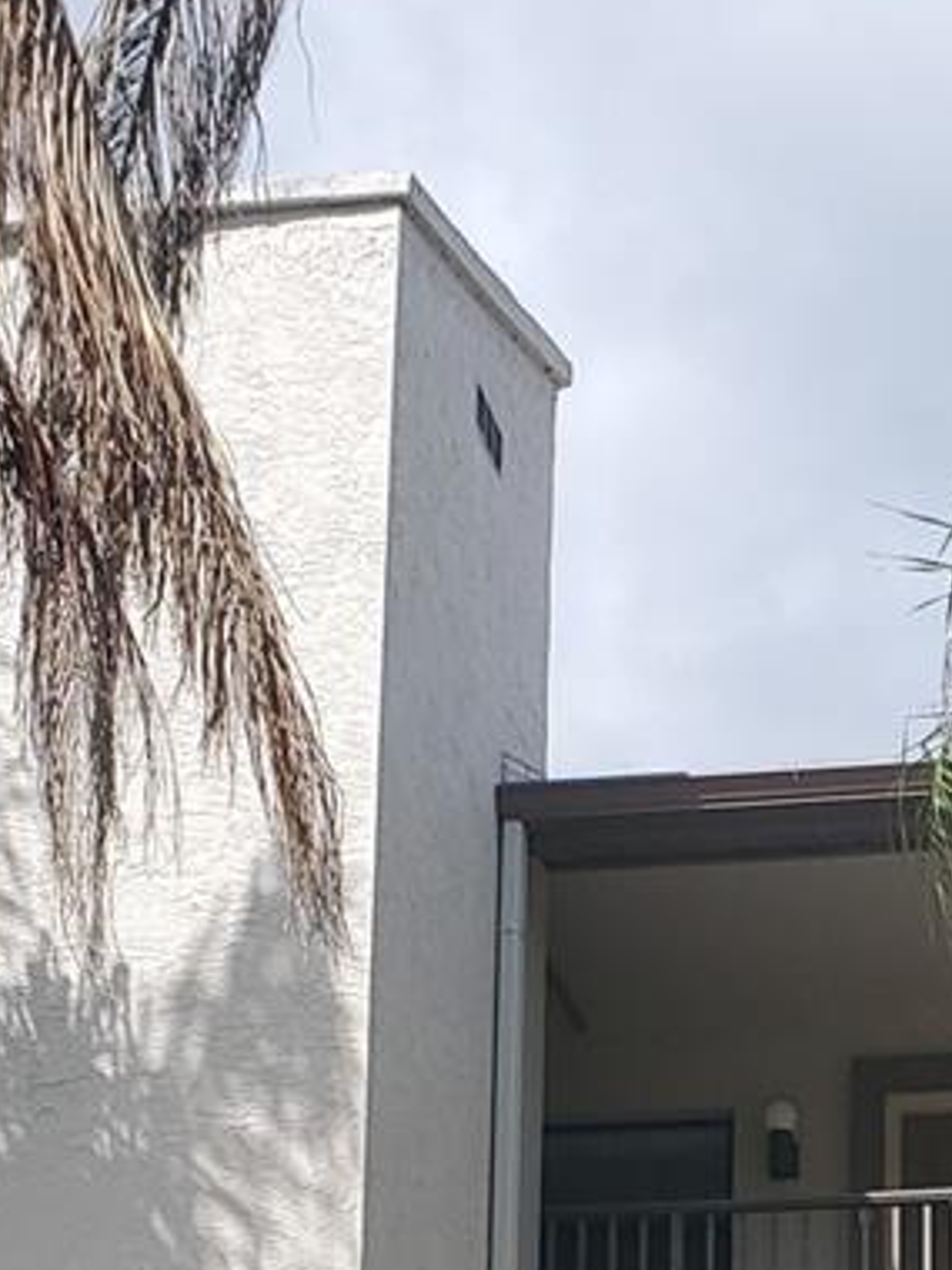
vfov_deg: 20.9
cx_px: 925
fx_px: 3007
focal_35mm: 82
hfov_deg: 17.6
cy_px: 1801
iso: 50
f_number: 2.4
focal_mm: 4.3
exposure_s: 1/1228
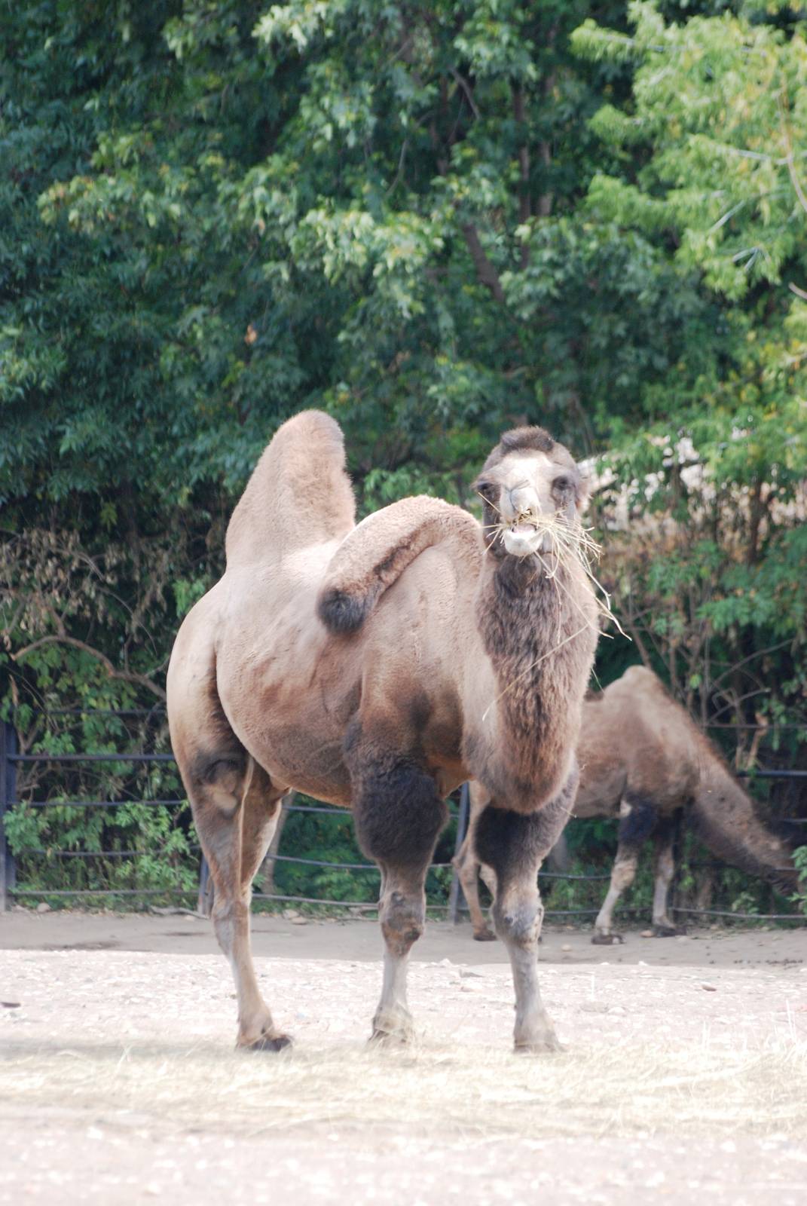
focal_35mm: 292
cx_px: 404
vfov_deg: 7.0
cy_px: 603
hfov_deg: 4.7
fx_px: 9807
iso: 400
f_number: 5
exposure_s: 1/500
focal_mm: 195
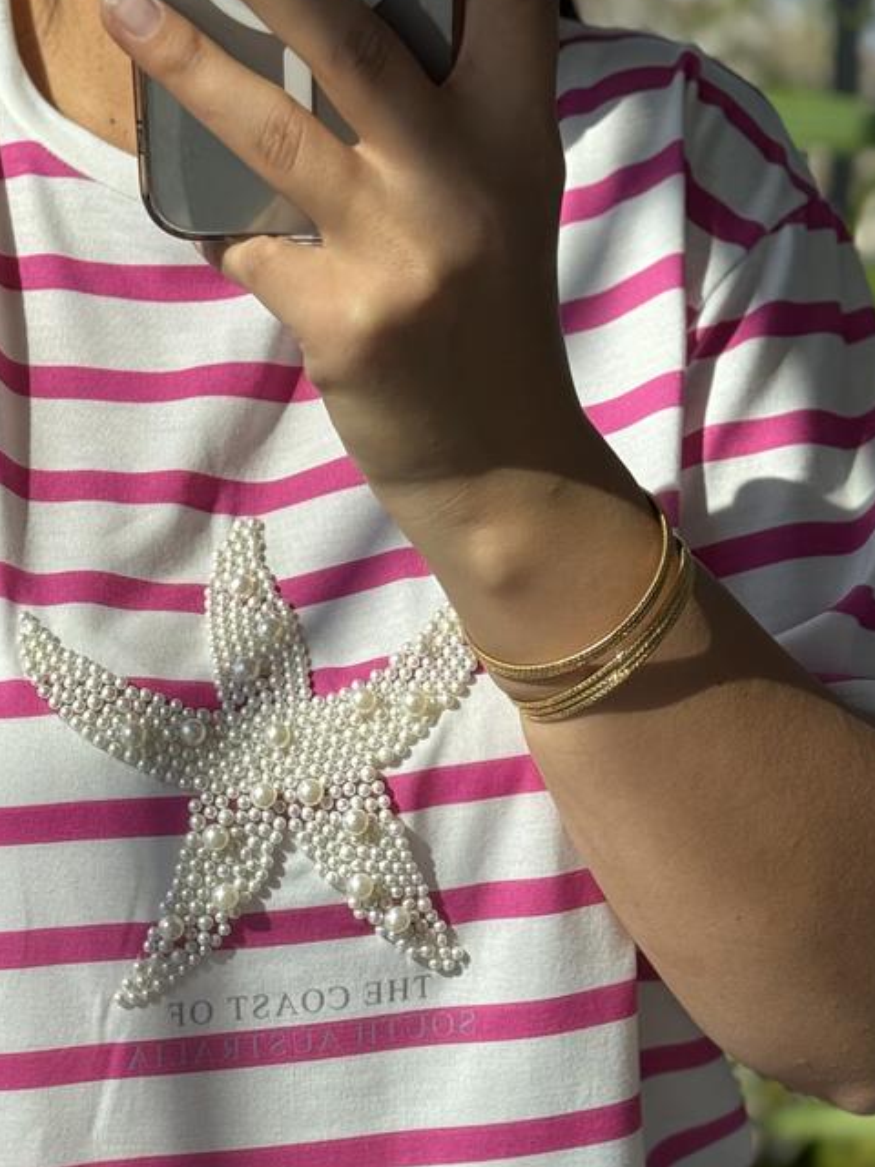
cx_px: 261
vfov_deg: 19.3
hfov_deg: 14.8
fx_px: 3370
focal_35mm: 100
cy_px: 1013
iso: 64
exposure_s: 1/1366
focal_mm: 6.86
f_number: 1.78
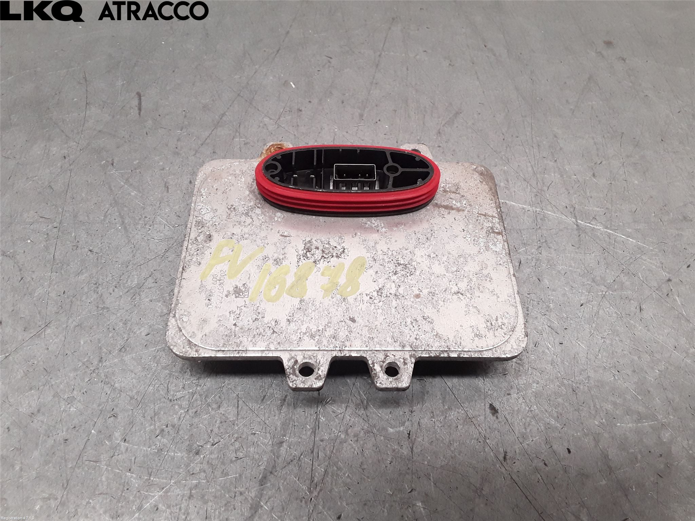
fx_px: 562
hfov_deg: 63.4
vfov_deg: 49.7
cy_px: 260
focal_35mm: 28
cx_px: 348
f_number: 1.9
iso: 100
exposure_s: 1/136
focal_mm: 2.91
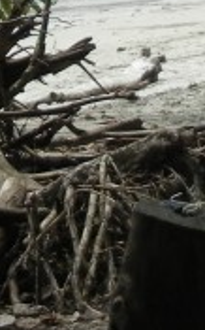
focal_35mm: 186
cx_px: -4
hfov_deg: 7.0
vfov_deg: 10.6
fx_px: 1667
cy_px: -251
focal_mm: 5.4
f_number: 7
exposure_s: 1/364
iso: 160
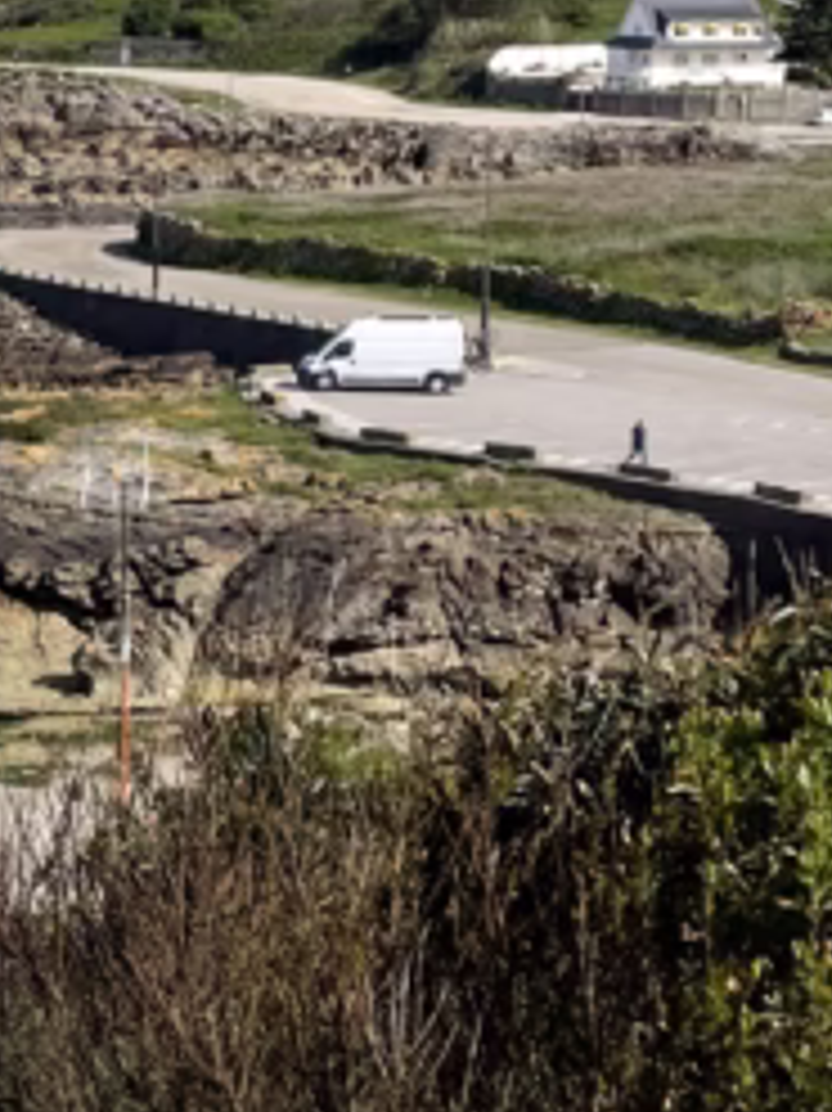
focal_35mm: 108
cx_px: -409
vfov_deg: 18.2
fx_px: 3464
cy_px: 347
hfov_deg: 13.0
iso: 32
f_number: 1.6
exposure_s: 1/4464
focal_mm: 4.2
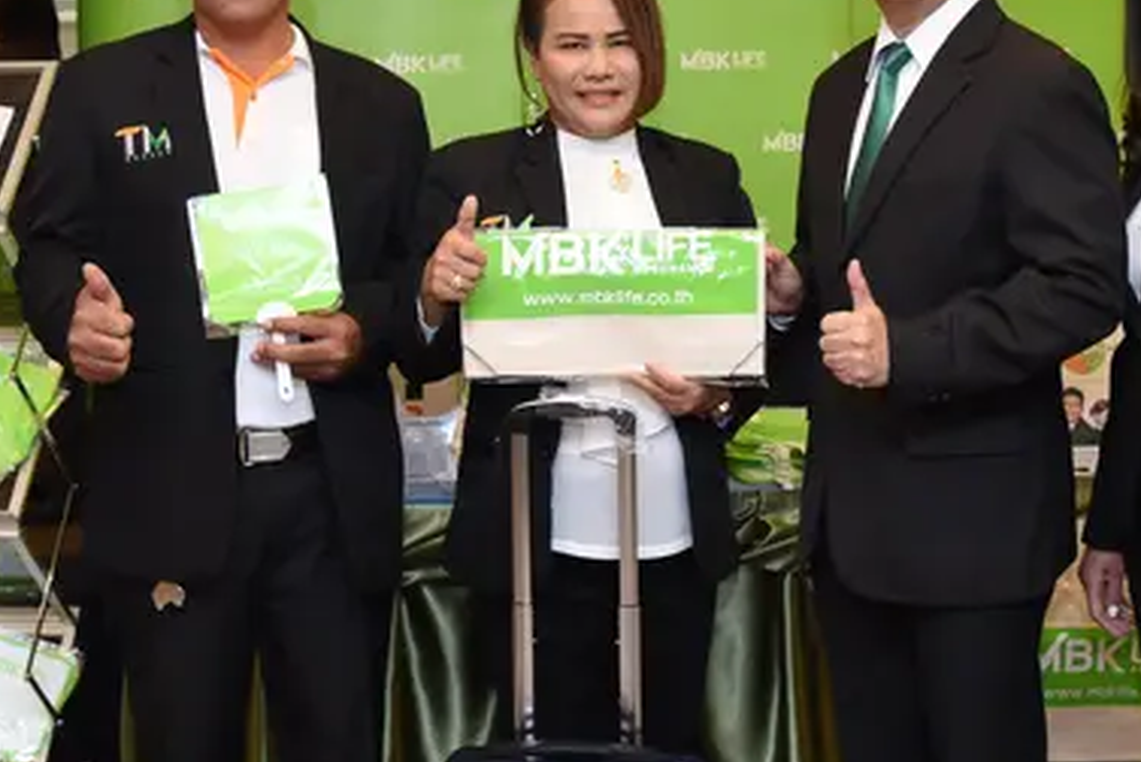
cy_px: 159
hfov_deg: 32.4
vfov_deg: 21.7
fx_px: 1967
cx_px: 590
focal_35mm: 62
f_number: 5.6
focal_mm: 30
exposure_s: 1/200
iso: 2000
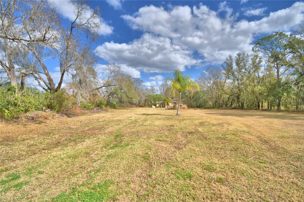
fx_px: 127
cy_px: 101
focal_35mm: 15
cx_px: 152
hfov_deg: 100.4
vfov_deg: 77.3
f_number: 4.5
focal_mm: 10
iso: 100
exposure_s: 1/1600
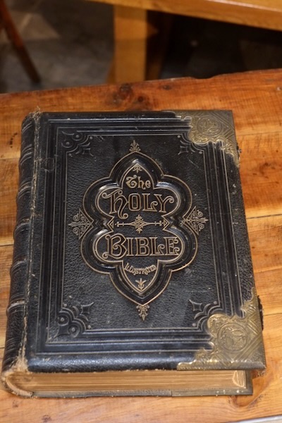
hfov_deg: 25.5
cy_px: 212
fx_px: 623
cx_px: 141
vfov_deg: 37.5
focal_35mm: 53
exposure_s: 1/125
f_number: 4
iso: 3200
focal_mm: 35
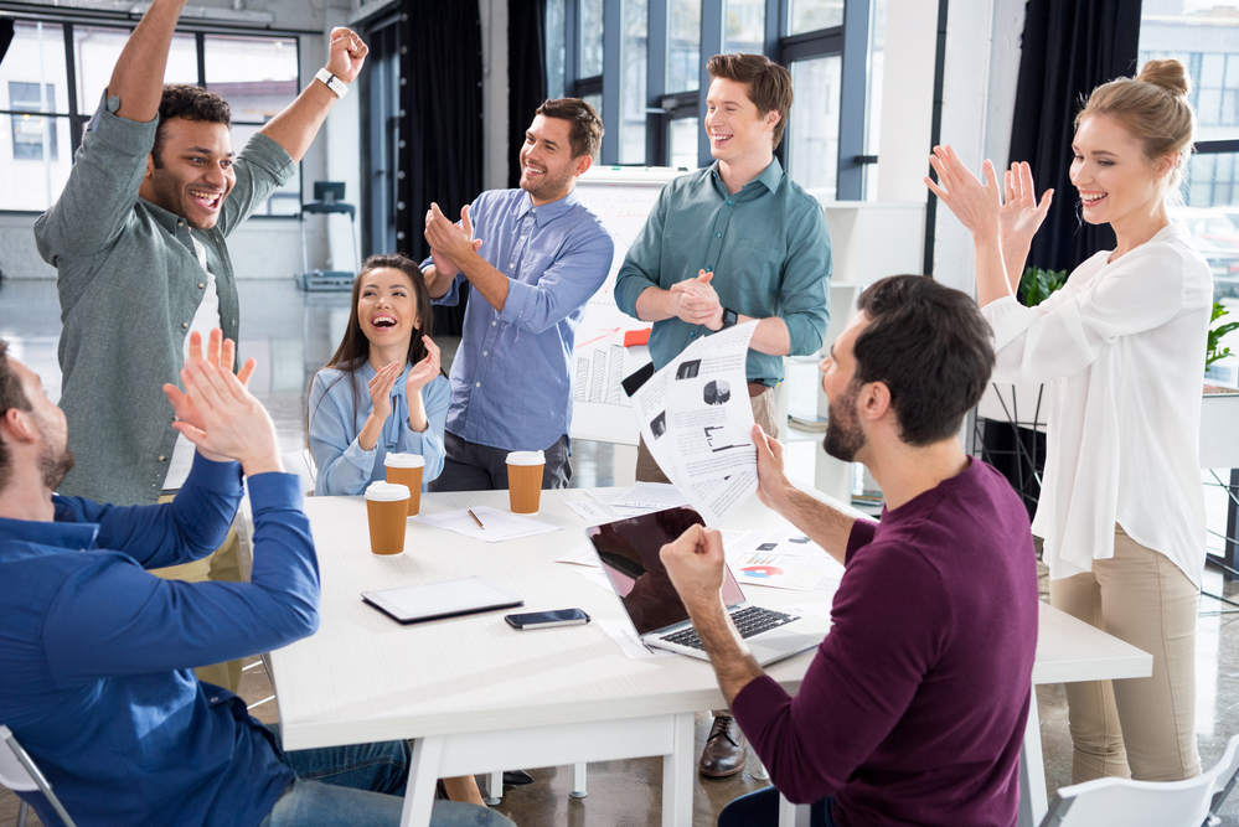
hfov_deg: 43.6
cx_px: 620
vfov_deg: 29.9
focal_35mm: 45
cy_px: 414
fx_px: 1549
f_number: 4
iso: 320
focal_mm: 45
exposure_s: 1/160
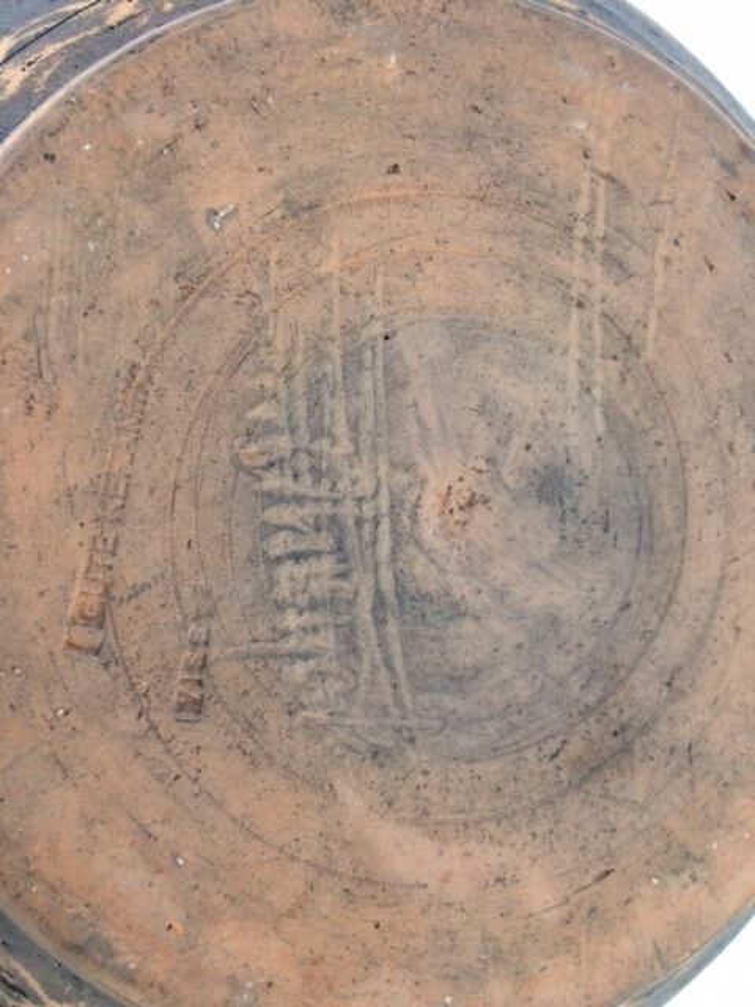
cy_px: 504
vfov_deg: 61.7
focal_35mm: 29
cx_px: 378
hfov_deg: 48.2
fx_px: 843
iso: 200
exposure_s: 1/33
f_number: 2.2
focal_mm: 4.15
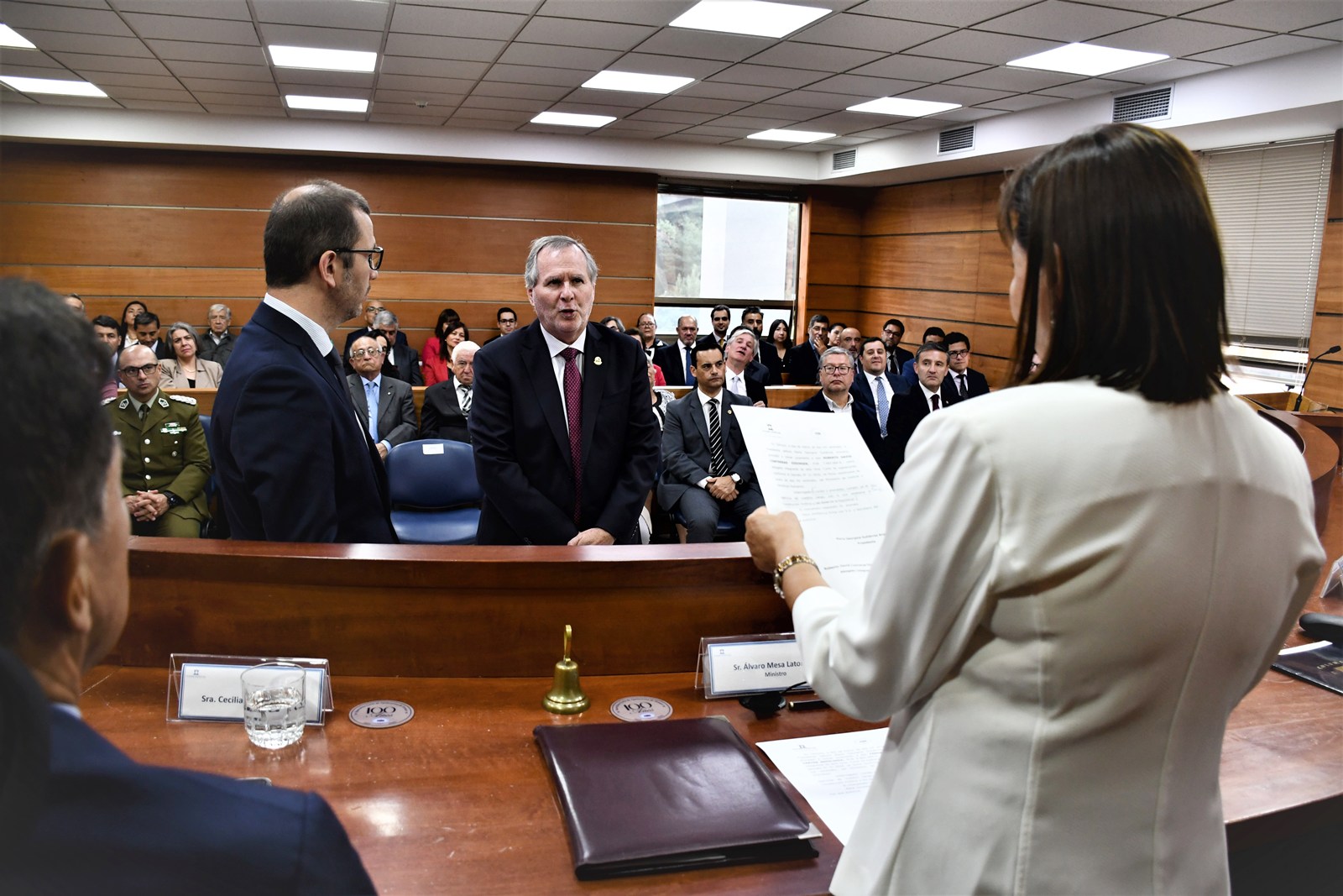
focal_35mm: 27
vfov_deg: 47.9
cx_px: 672
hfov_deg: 67.4
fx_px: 1007
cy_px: 448
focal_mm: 18
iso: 900
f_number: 3.5
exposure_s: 1/125
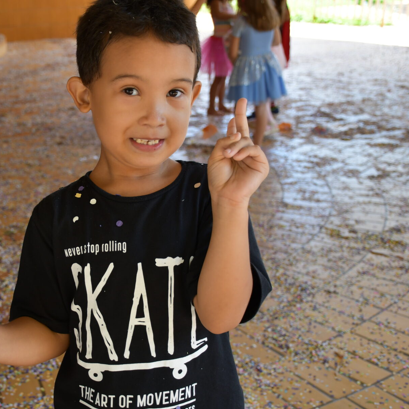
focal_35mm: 54
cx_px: 105
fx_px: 722
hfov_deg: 31.1
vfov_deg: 31.6
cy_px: 205
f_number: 4
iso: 400
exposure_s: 1/250
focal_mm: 27
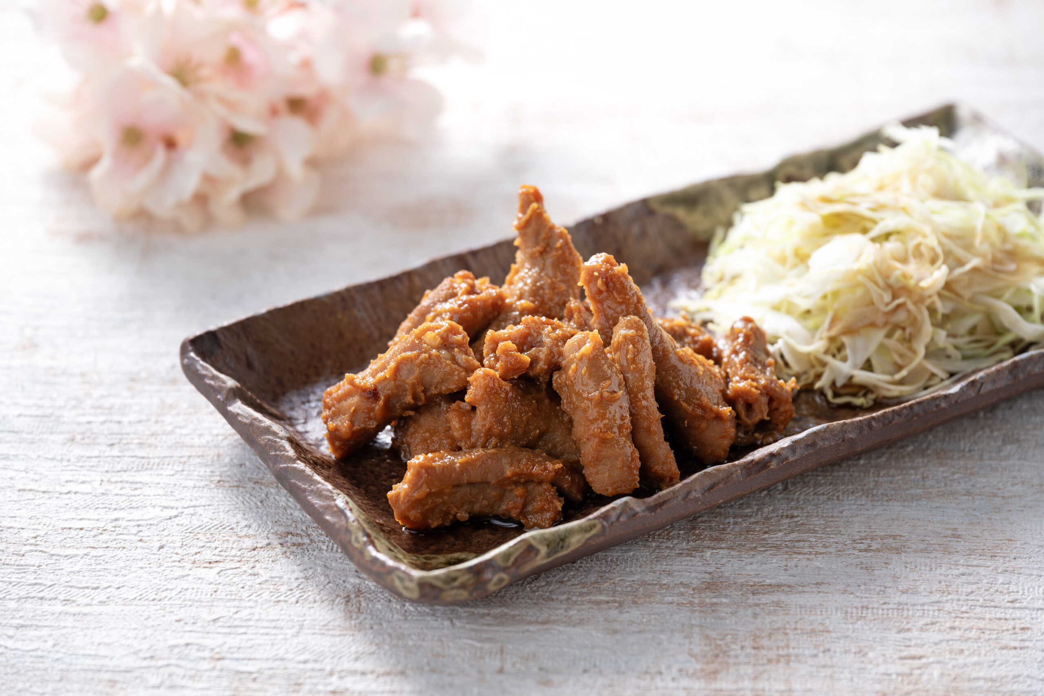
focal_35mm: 120
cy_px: 348
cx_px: 522
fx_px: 3480
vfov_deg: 11.4
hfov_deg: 17.1
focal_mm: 120
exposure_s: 1/200
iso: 100
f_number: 7.1
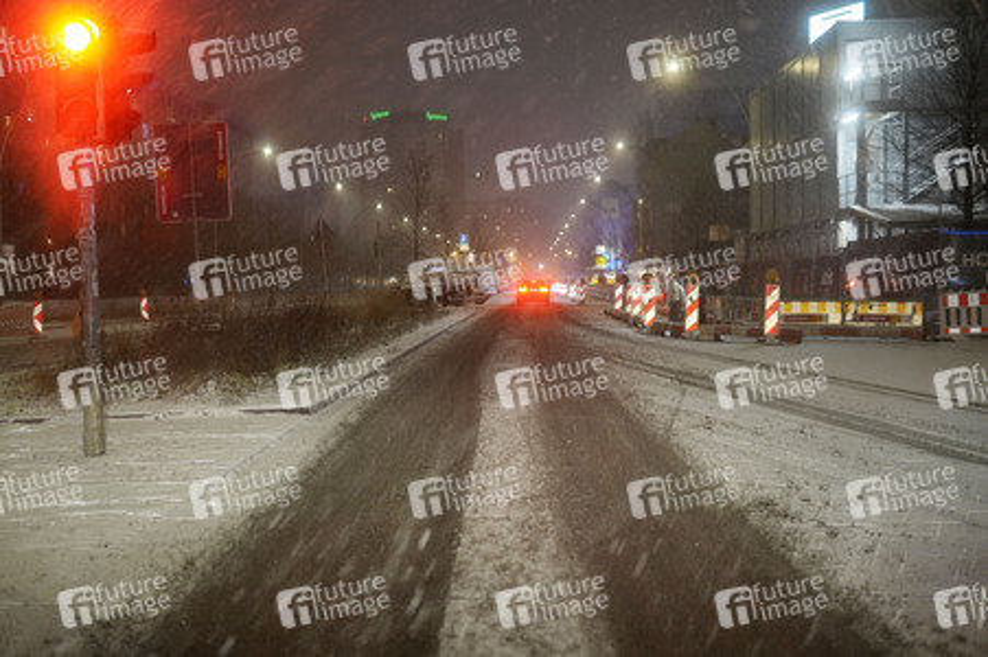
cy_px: 328
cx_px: 494
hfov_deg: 43.6
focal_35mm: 45
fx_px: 1234
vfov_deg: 29.8
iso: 640
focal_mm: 30
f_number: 1.6
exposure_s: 1/40
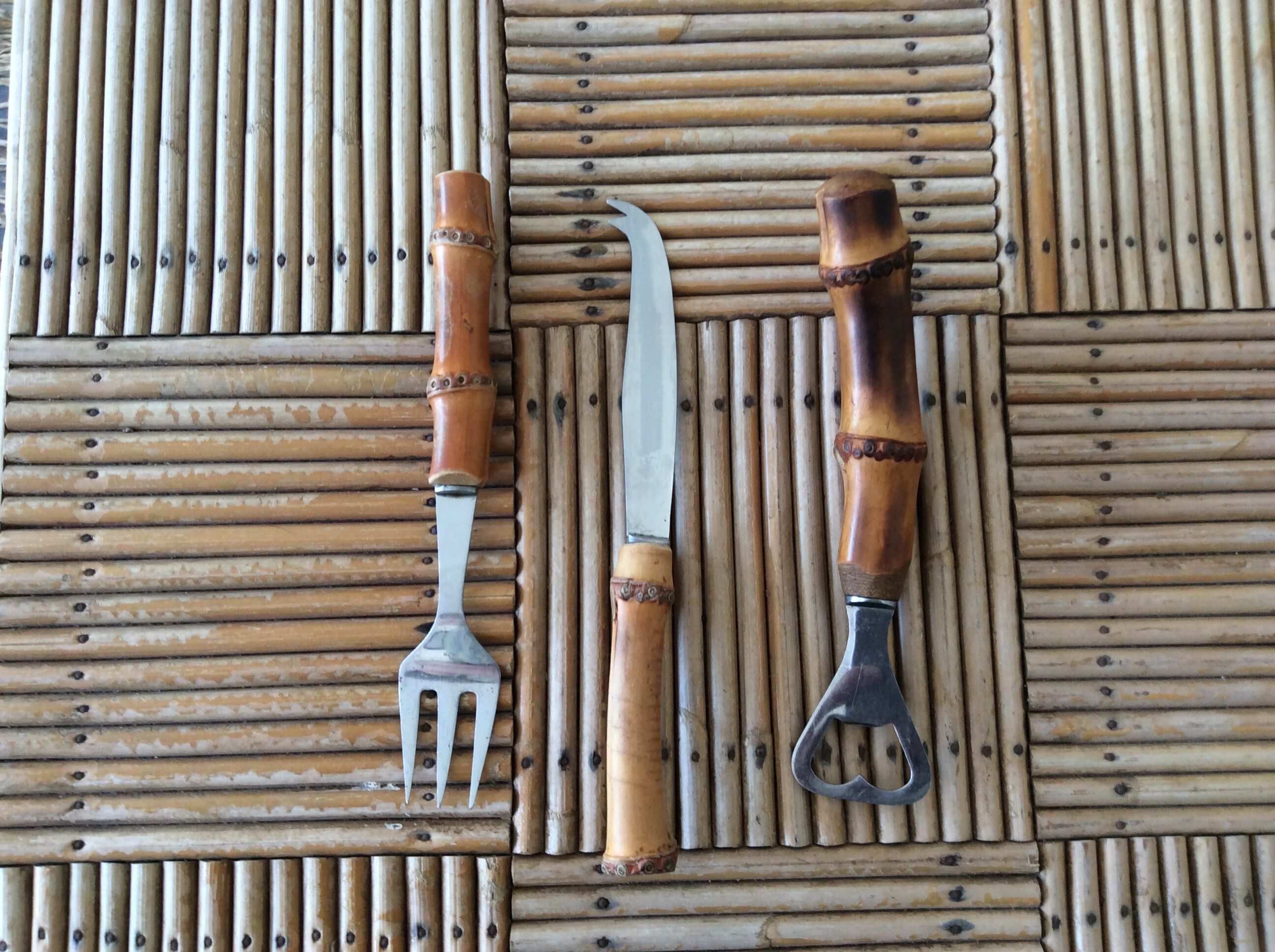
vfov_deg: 44.1
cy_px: 476
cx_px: 638
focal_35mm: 32
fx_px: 1177
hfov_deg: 56.9
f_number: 2.4
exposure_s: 1/33
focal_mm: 3.3
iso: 40
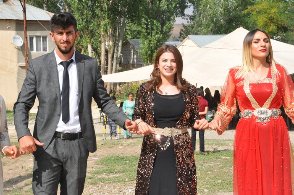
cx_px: 147
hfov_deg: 23.4
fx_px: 710
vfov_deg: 15.7
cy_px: 98
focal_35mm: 87
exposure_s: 1/1000
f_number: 16
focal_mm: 58
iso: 1250
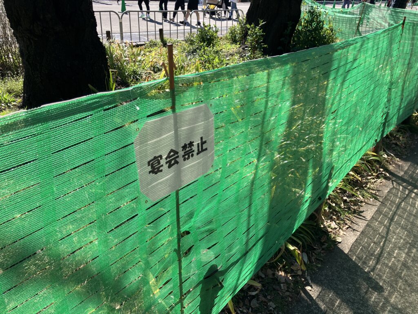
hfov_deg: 63.4
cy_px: 157
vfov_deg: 49.7
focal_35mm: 28
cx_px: 209
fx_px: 338
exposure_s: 1/917
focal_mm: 3.99
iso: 32
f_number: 1.8
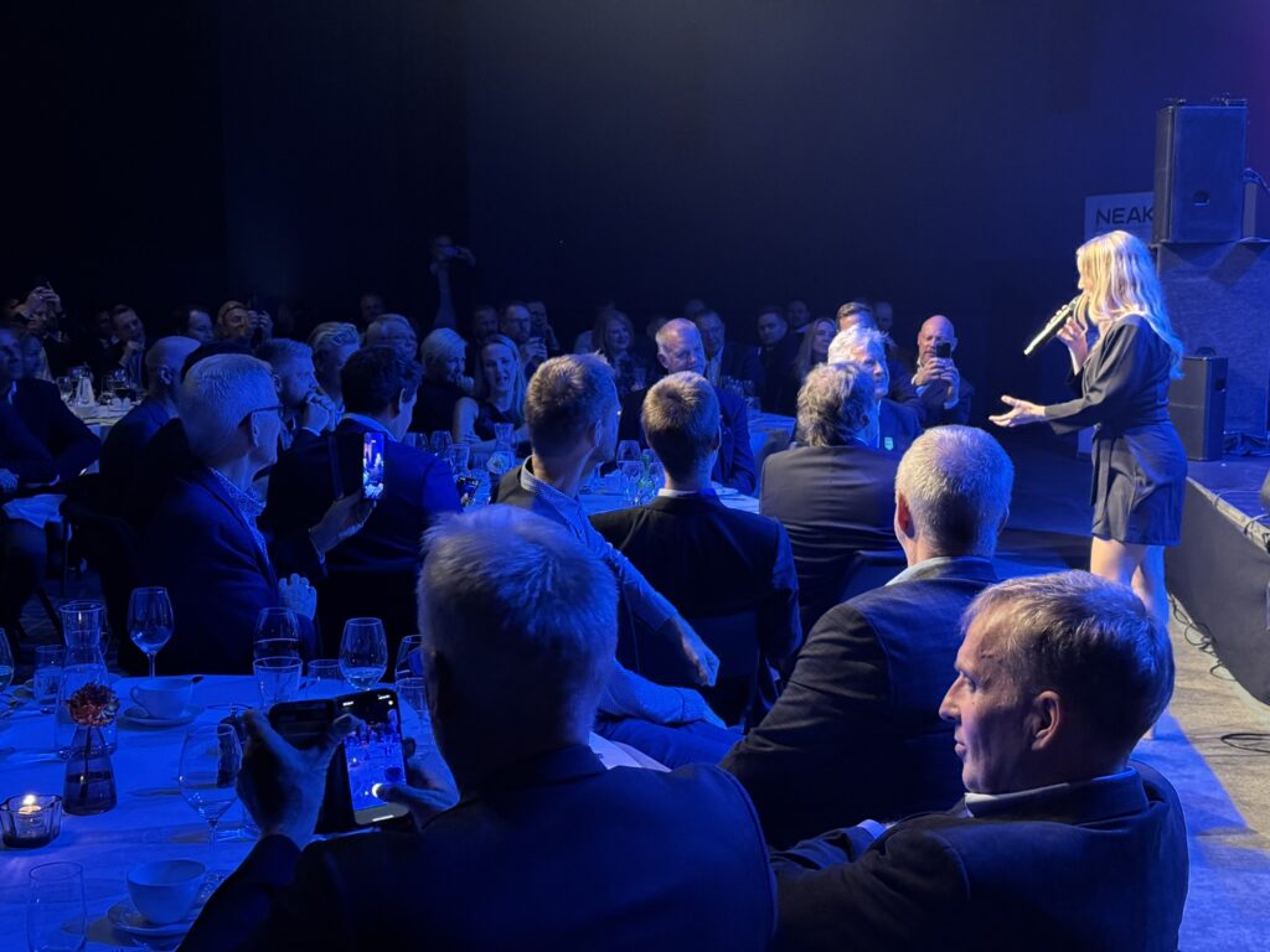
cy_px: 476
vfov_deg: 30.3
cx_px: 635
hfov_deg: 39.7
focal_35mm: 48
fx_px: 1761
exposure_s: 1/21
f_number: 1.78
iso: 800
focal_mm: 6.76
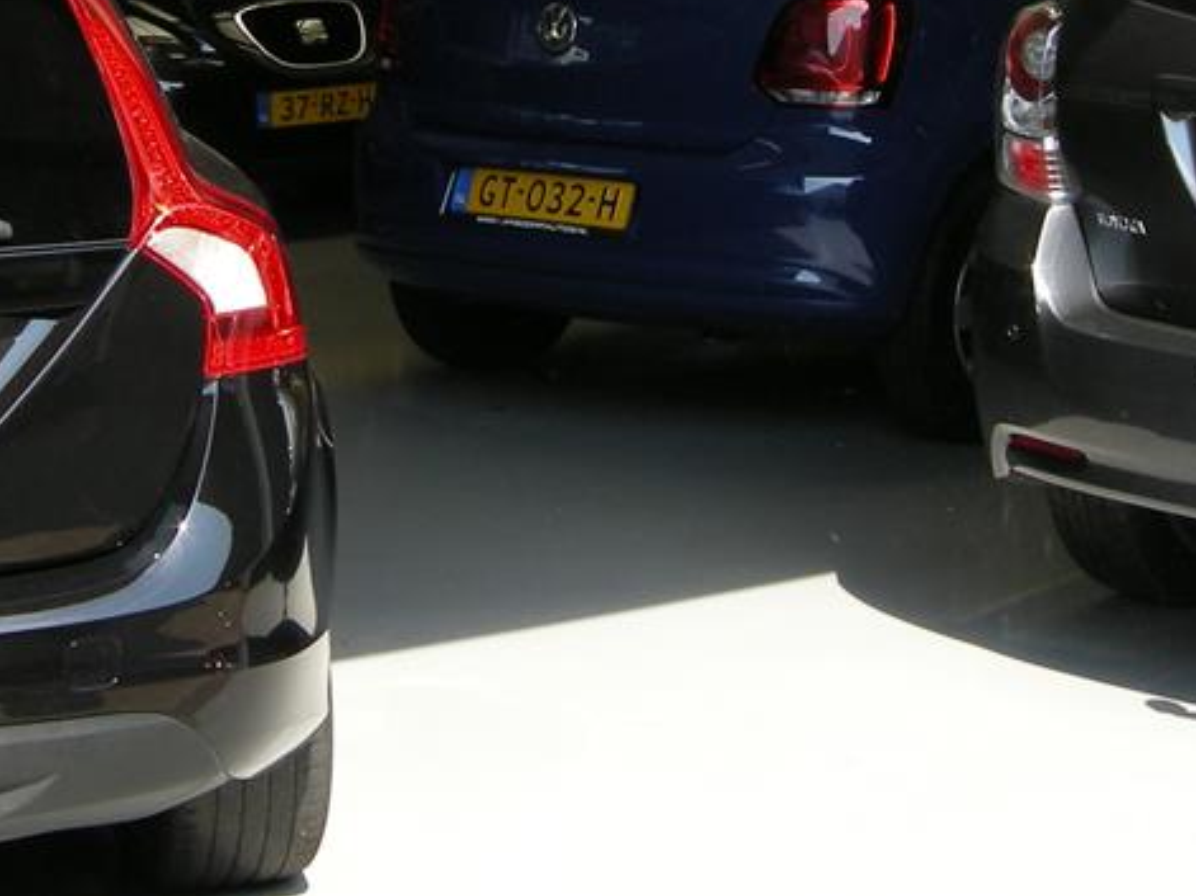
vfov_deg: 13.4
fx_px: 3800
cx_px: 561
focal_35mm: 110
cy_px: 112
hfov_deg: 17.9
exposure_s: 1/137
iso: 64
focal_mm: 7.5
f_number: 4.3
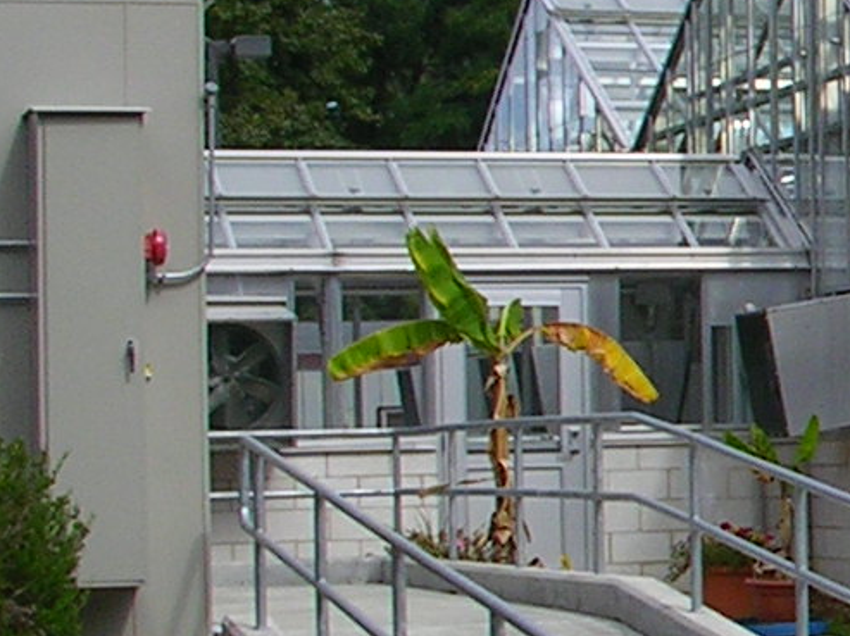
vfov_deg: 9.4
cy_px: 305
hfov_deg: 11.3
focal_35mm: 158
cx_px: 1733
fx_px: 3877
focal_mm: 5.8
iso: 50
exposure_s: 1/371
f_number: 5.6
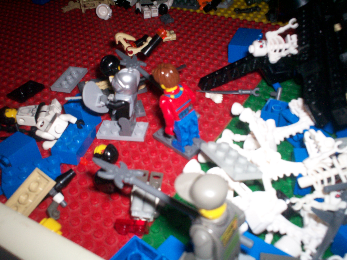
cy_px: 132
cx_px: 174
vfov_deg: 38.7
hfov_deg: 50.1
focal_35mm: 37
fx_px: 371
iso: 140
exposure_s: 1/60
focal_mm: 6
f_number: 4.5
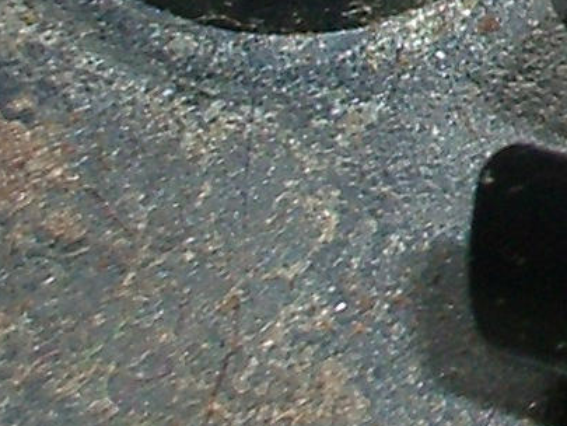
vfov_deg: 3.8
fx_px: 6423
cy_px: -362
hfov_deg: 4.9
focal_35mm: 392
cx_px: 1463
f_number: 5.6
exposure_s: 1/60
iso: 80
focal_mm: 10.2
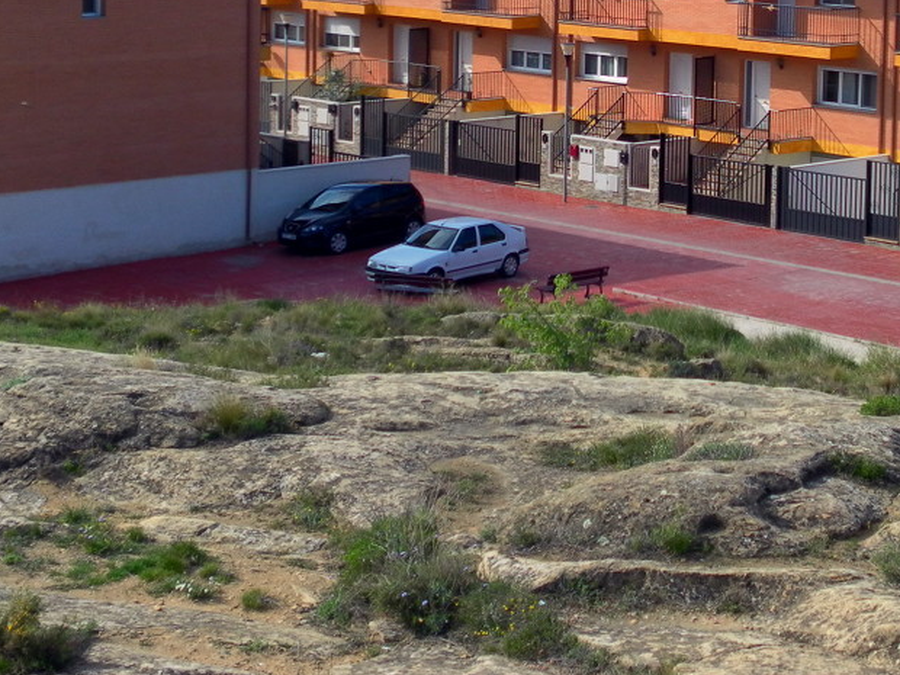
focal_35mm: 89
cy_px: 30
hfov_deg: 21.8
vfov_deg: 16.3
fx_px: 2314
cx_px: 656
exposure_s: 1/500
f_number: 4.3
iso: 80
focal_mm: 8.2
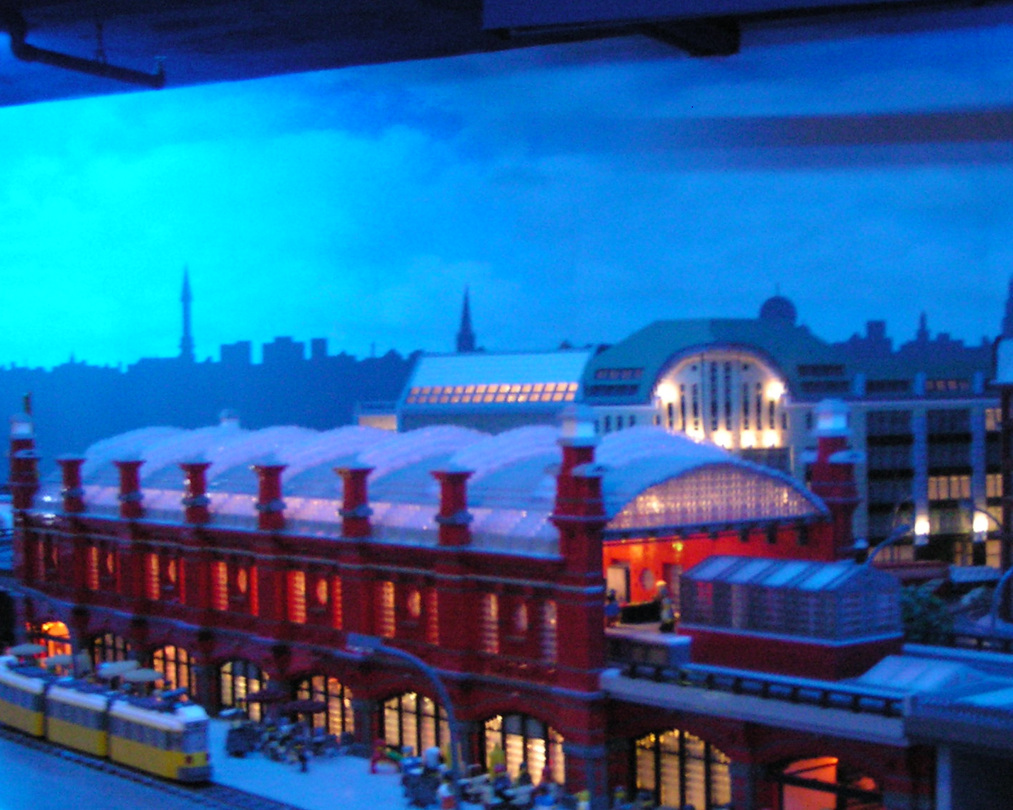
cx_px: 729
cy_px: 413
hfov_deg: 31.5
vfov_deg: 25.8
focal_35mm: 59
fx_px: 1769
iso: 200
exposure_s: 2
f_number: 2.8
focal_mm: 6.3
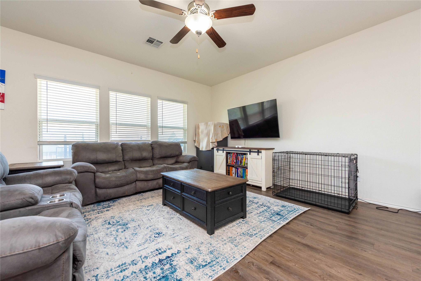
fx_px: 164
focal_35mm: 14
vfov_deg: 81.2
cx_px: 210
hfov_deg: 104.2
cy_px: 140
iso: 640
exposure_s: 1/125
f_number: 5.6
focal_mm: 14
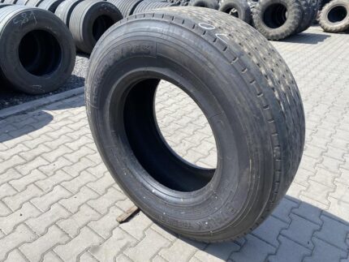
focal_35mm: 26
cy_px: 131
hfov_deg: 67.3
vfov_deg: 53.1
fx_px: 262
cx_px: 174
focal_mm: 4.25
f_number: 1.8
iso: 32
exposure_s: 1/1232
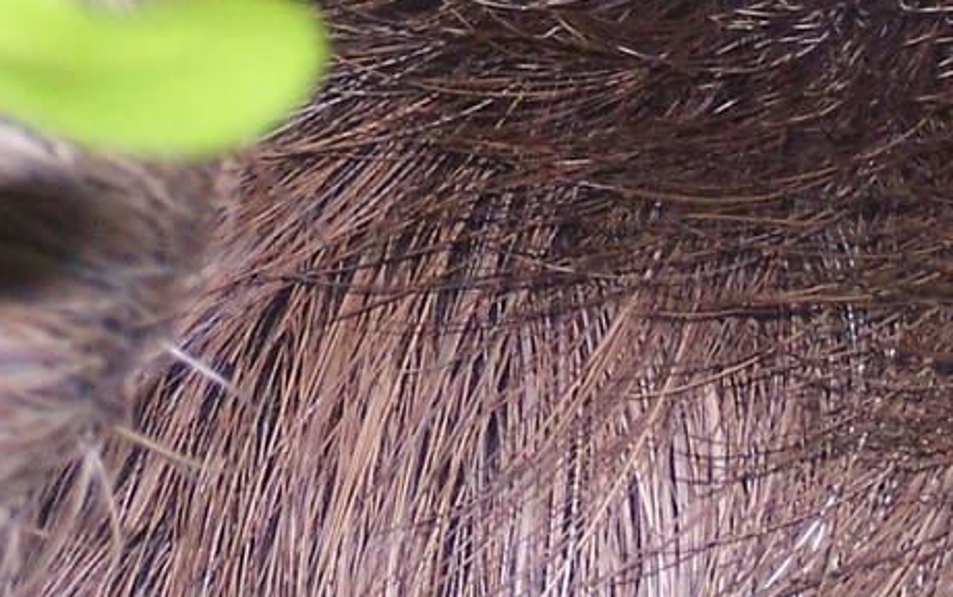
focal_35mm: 398
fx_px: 10342
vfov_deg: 3.3
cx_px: 323
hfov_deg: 5.3
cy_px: -261
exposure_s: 1/125
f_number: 4.8
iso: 140
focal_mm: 18
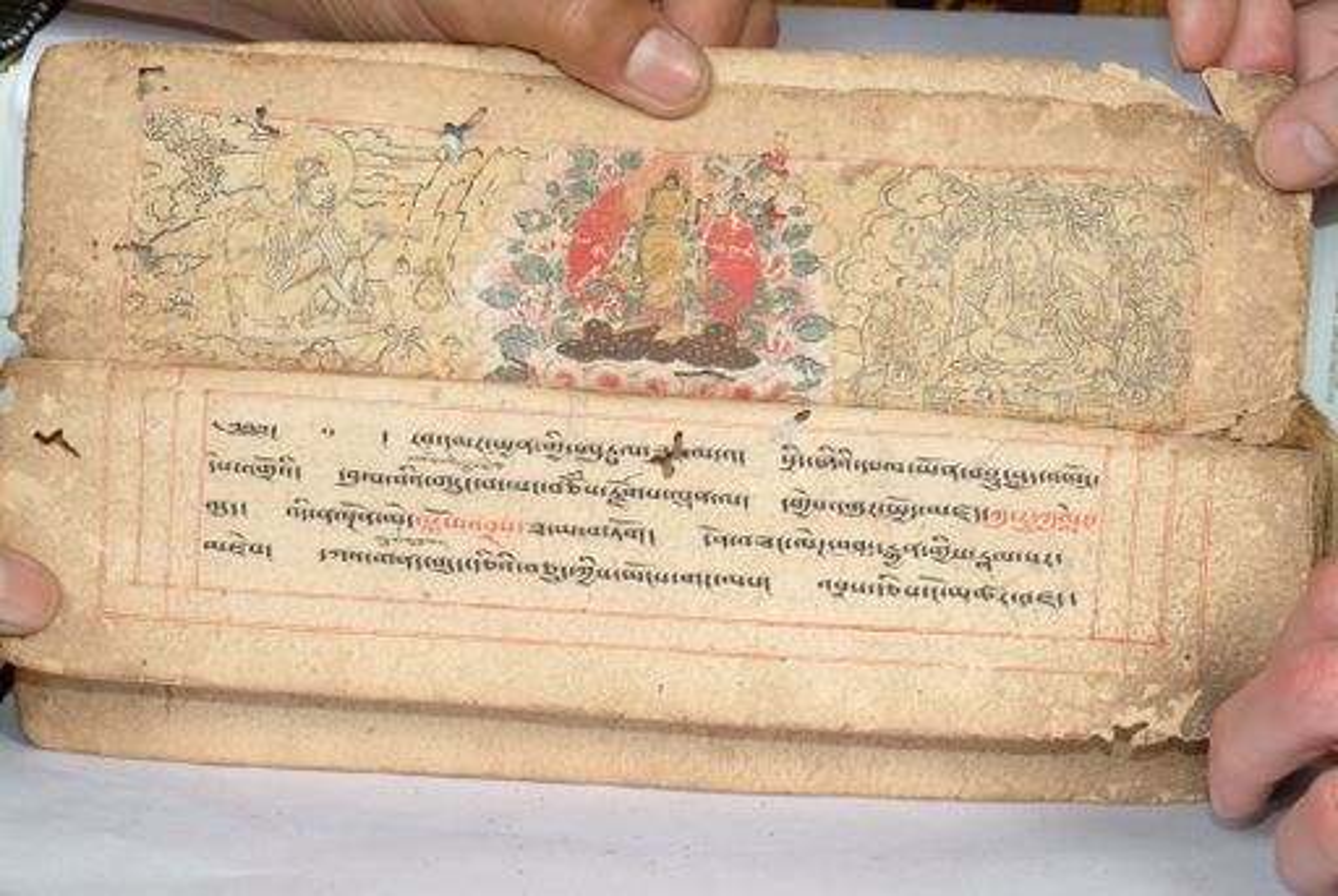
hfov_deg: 23.0
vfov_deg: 15.5
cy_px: 448
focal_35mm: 88
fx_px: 3294
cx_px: 669
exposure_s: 1/20
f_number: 13
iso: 160
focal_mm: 59
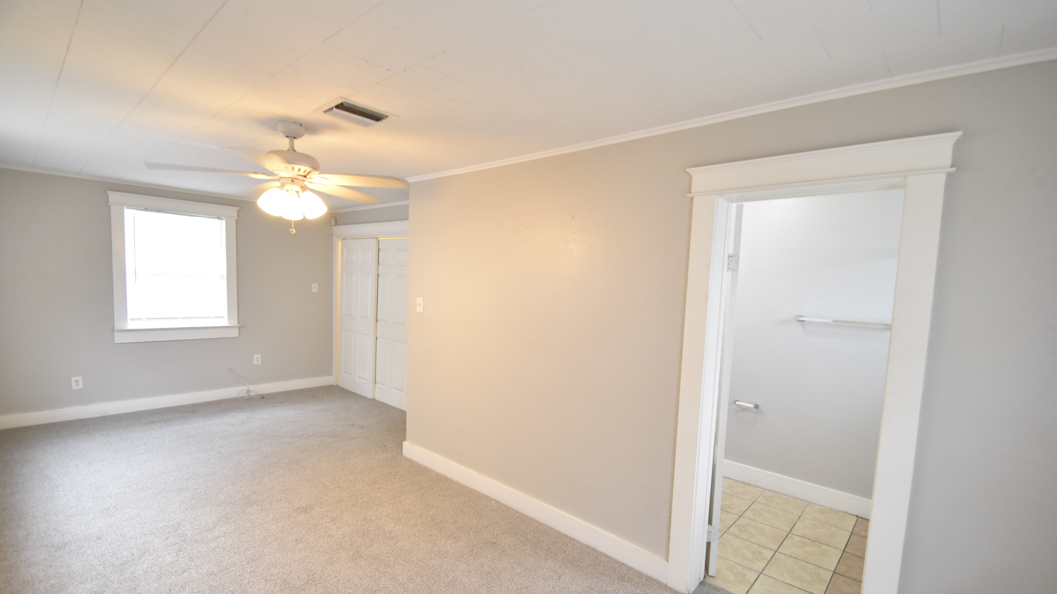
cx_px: 536
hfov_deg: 99.4
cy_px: 318
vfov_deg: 67.0
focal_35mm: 16
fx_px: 448
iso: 800
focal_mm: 10
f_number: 3.5
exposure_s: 1/45
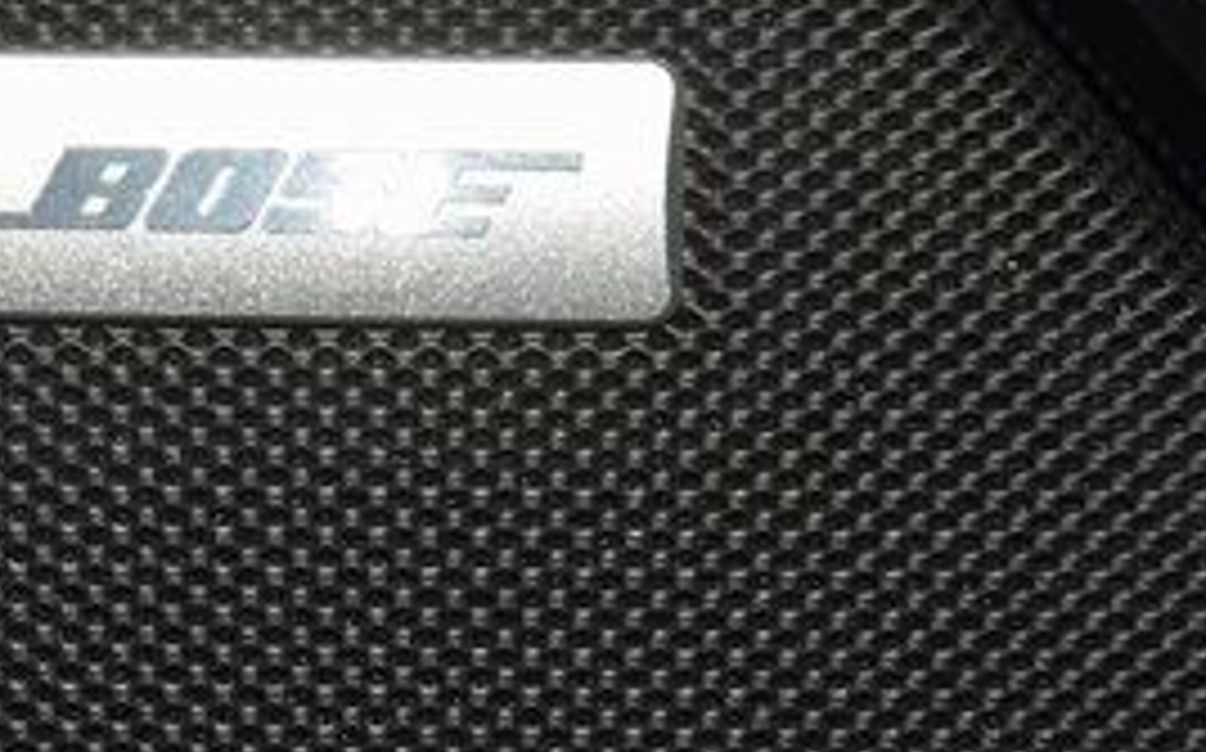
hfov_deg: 8.2
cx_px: 274
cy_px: 106
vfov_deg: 5.1
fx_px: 8407
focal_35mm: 256
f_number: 8
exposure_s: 1/125
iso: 100
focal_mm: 70
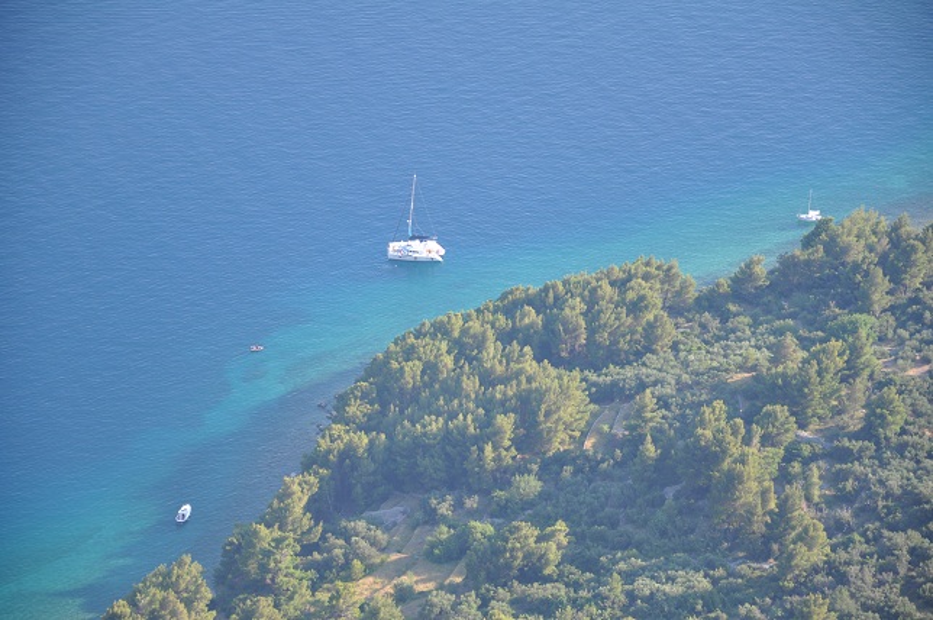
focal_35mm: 158
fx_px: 4078
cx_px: 466
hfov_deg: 13.1
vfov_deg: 8.7
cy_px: 310
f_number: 5.6
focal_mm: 105
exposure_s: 1/100
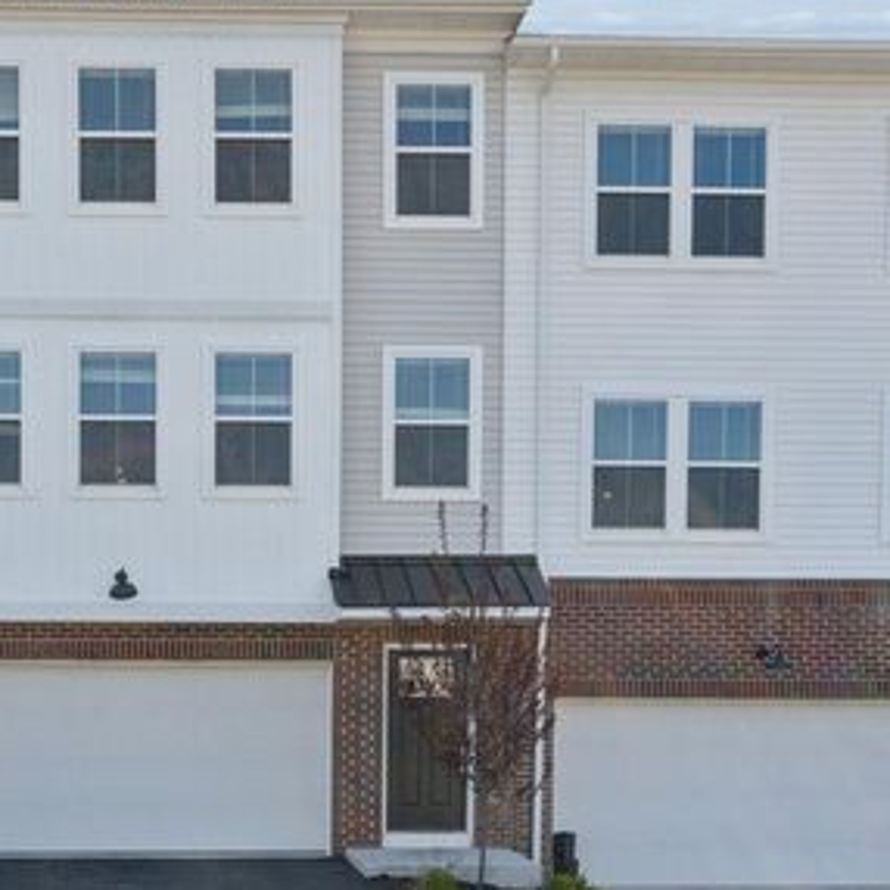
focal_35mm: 47
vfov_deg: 36.2
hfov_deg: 35.3
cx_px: 199
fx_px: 1360
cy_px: 378
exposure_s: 1/1000
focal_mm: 21
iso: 400
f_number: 8
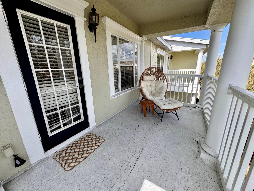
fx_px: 103
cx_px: 127
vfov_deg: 85.7
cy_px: 96
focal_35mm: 14
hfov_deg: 102.1
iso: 40
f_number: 2.2
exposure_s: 1/868
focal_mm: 2.22
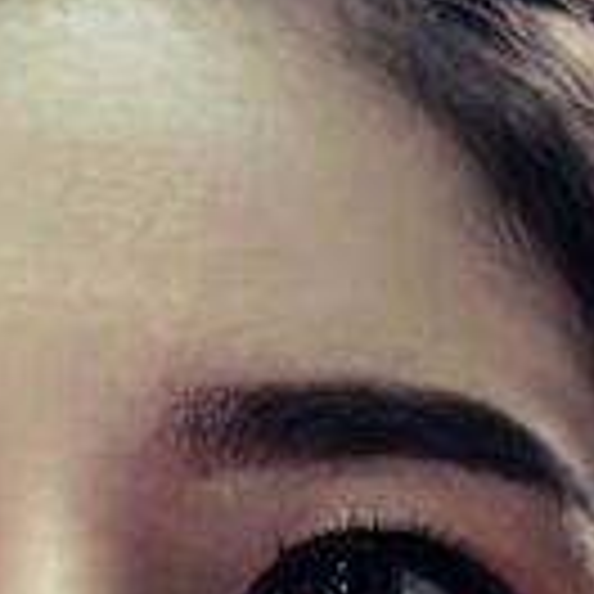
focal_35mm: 268
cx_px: -351
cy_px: 781
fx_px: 5203
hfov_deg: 6.4
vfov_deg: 6.5
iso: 400
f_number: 3
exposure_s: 1/80
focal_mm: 60
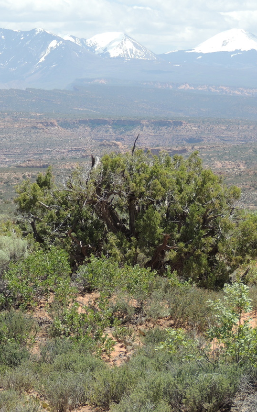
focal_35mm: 189
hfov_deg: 6.9
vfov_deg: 11.1
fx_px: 2118
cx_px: -32
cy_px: 201
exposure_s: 1/500
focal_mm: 21.4
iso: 100
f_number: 4.2
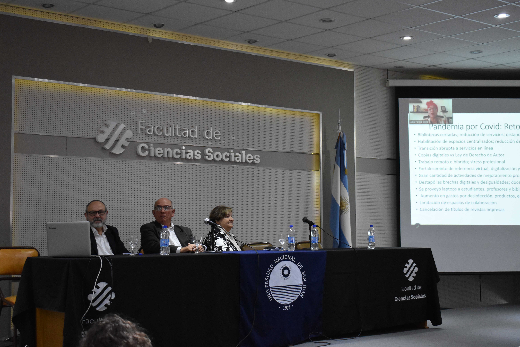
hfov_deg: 35.1
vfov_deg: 23.8
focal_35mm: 57
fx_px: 823
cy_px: 174
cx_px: 260
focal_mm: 38
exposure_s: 1/60
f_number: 4.8
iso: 2200
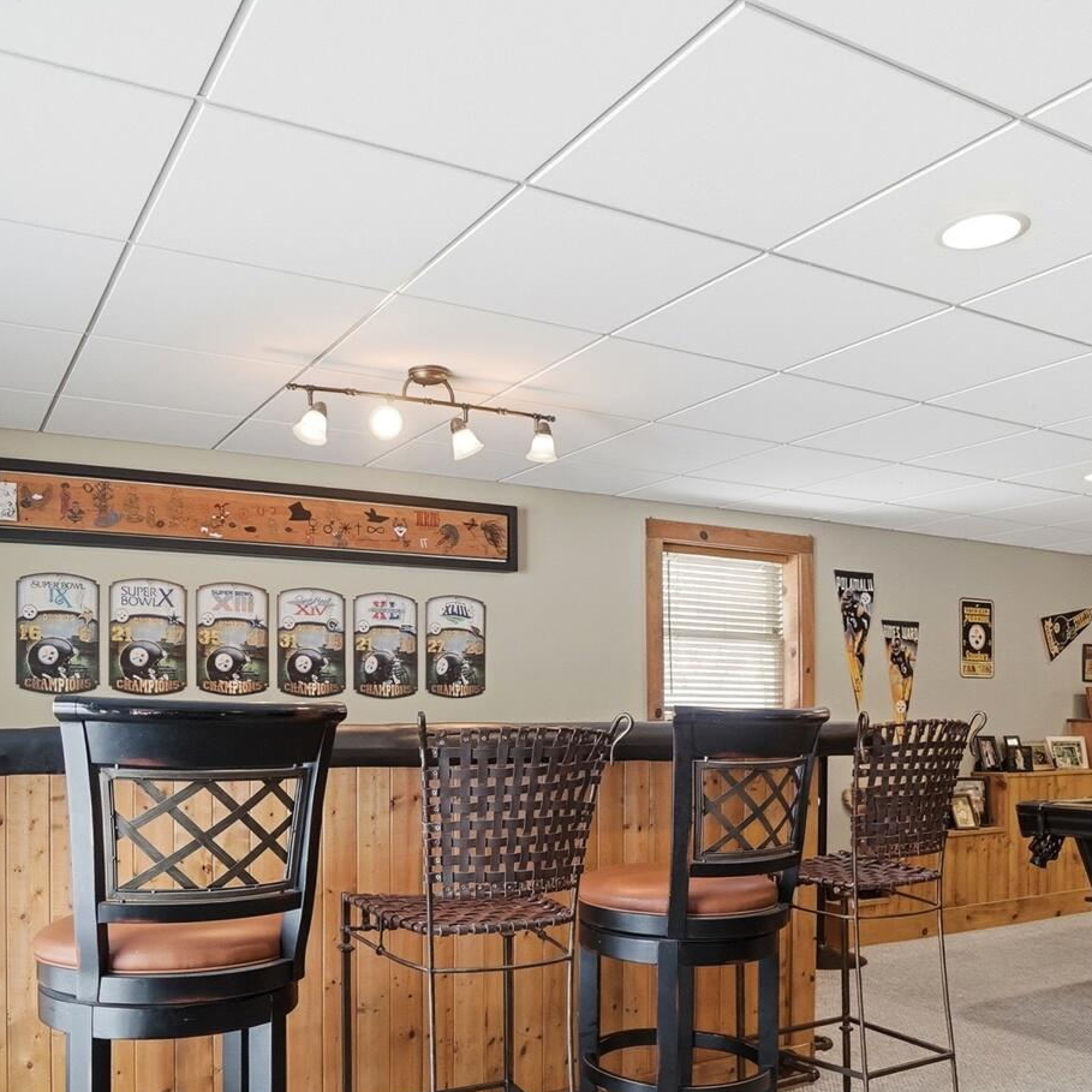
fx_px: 999
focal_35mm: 28
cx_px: 505
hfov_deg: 57.2
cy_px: 709
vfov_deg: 56.3
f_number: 4.5
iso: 100
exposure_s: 1/160
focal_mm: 10
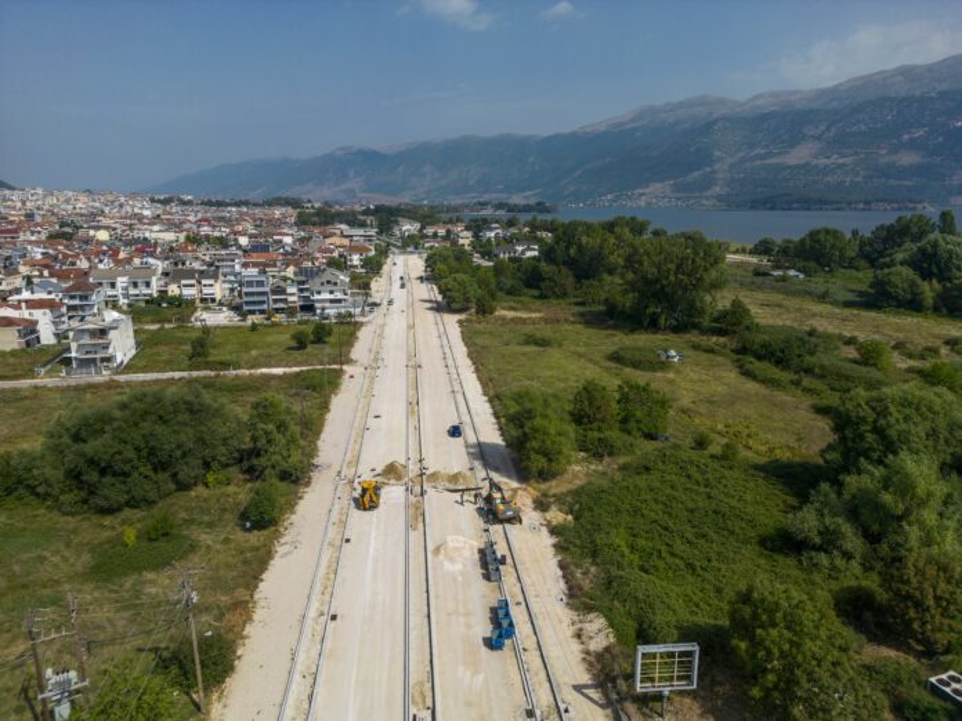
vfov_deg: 56.8
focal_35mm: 24
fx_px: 667
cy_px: 360
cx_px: 481
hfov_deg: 71.6
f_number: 1.7
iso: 110
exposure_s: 1/5000
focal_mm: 6.72
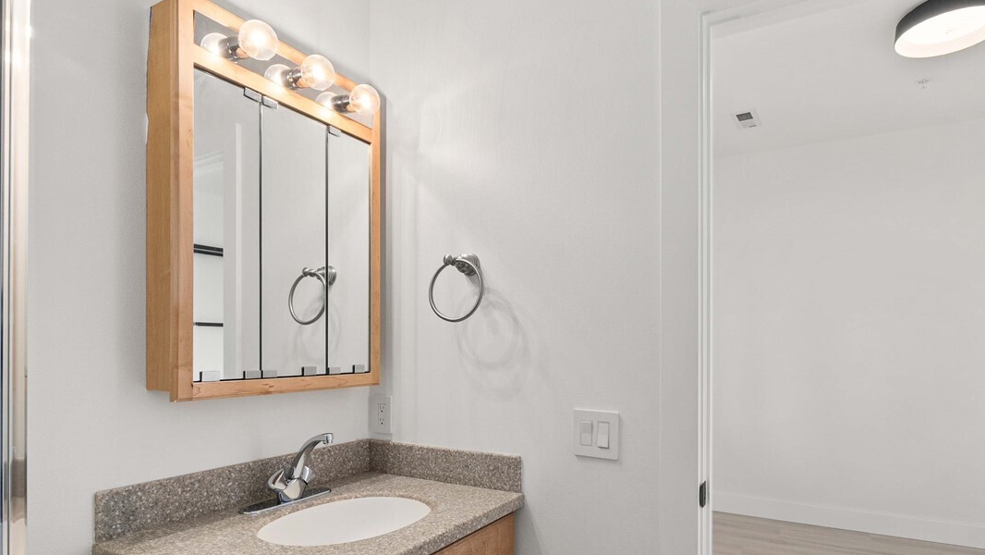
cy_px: 333
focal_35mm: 20
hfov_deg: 86.5
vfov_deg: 55.5
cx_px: 524
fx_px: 522
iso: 100
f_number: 7.1
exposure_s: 1/80
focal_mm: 12
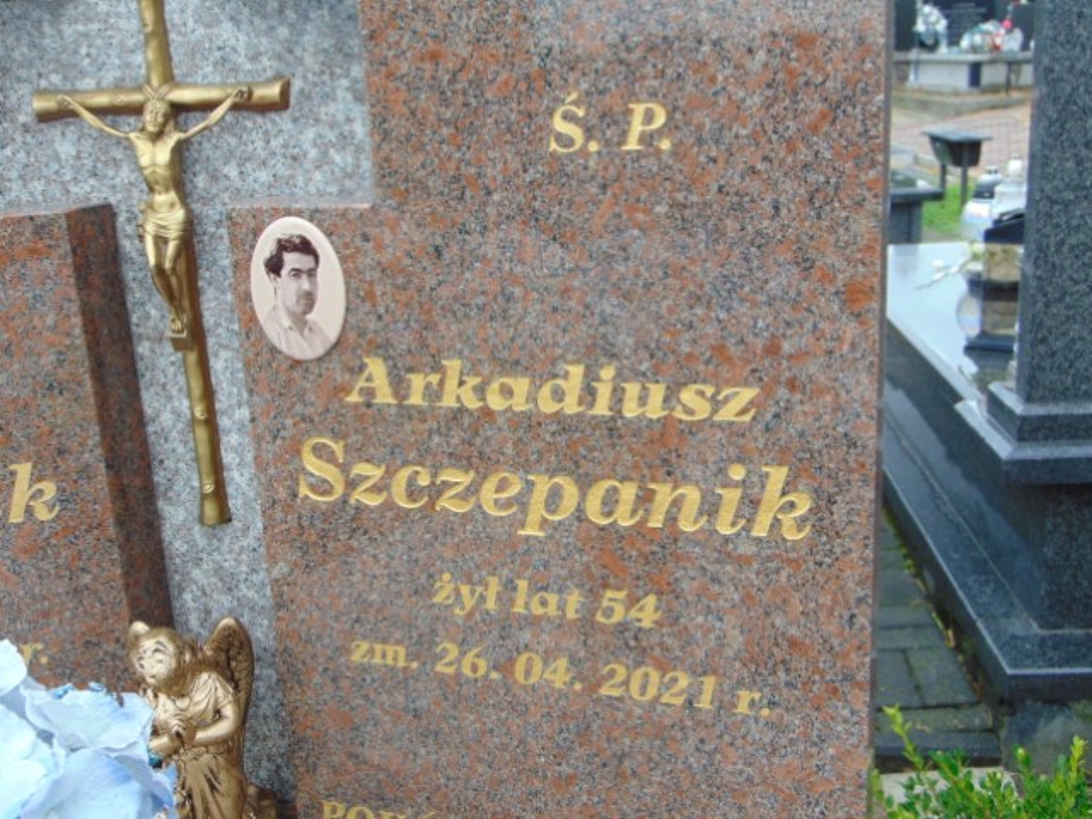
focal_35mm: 39
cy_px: 410
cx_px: 546
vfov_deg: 36.8
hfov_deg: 47.9
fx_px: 1230
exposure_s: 1/250
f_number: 3.3
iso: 80
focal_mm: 6.9
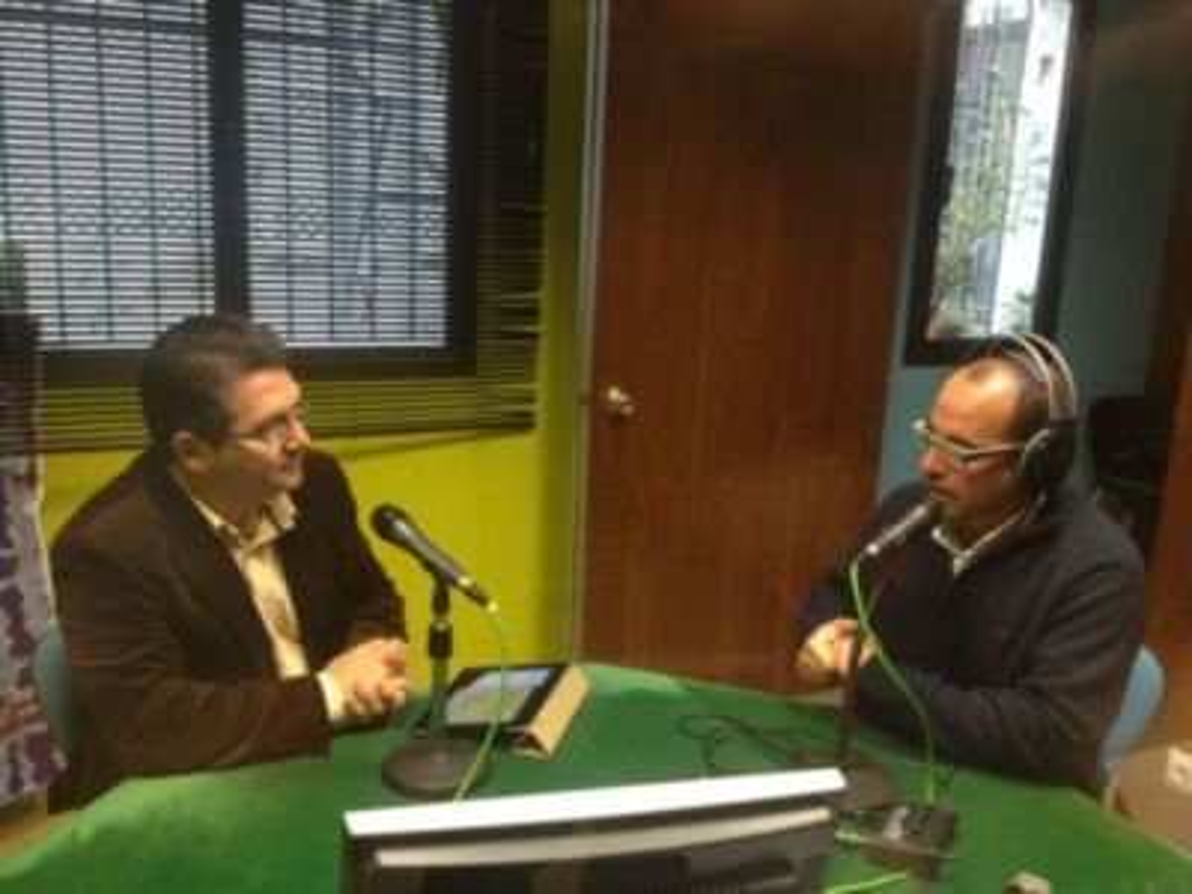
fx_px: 1205
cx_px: 596
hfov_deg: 52.6
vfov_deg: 40.7
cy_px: 447
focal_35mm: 35
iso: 160
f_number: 2.4
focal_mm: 4.28
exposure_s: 1/20
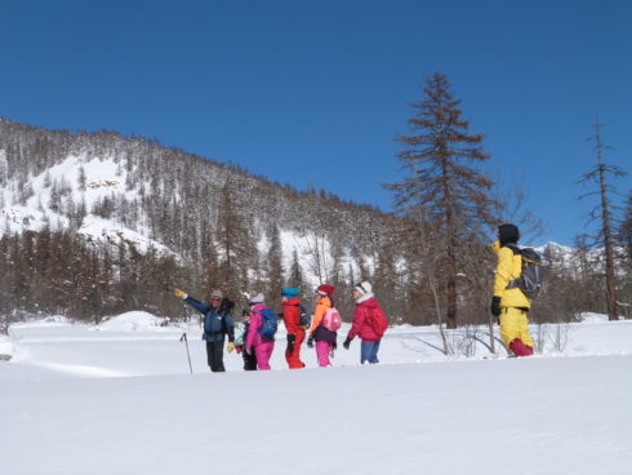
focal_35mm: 53
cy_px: 238
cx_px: 316
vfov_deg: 27.5
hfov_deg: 36.2
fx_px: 968
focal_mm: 9.4
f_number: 5.6
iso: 100
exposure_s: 1/1000
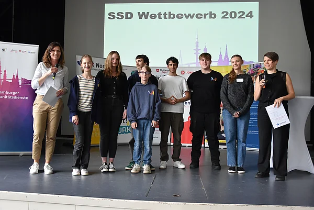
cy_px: 105
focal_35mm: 36
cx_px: 157
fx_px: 314
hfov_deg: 53.1
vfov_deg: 36.9
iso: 1400
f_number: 3.8
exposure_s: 1/60
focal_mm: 24
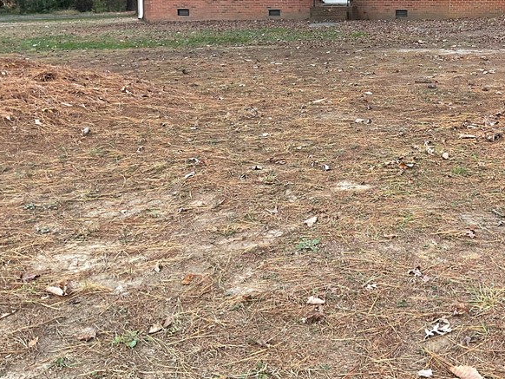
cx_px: 369
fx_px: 744
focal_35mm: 51
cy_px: 64
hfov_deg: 36.7
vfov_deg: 27.9
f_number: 1.8
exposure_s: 1/122
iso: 32
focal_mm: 3
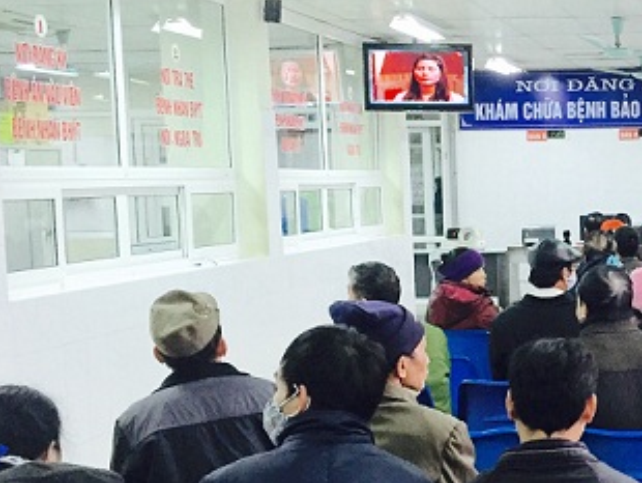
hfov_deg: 26.8
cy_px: 290
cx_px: 693
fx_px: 1244
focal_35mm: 67
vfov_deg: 21.9
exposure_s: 1/33
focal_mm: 4.15
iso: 80
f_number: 2.2
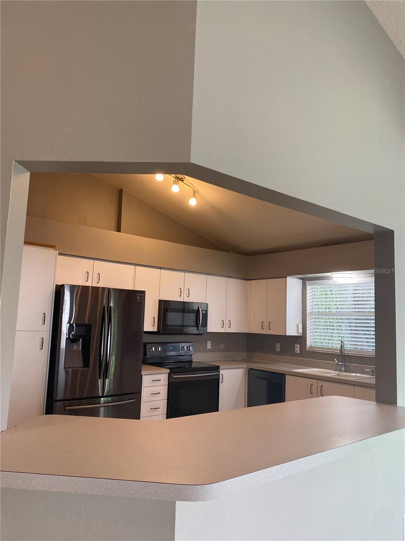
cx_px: 202
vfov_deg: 67.3
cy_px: 270
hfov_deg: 53.1
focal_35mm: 26
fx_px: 406
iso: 125
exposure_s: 1/120
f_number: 1.8
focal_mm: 4.25
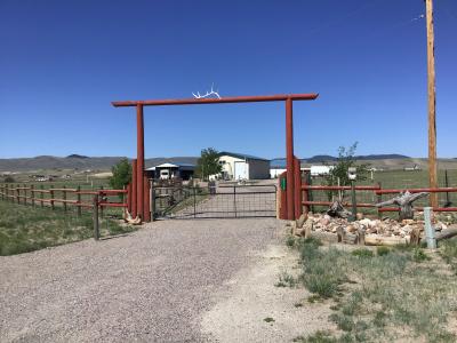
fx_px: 409
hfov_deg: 58.4
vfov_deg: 45.4
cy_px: 172
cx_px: 228
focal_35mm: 31
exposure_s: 1/2037
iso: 25
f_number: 2.4
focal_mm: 3.3
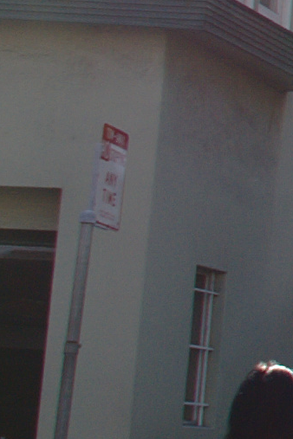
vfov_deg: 8.4
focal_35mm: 243
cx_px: 1585
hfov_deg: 4.6
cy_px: -84
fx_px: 2965
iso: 100
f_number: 7.1
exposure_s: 1/200
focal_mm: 21
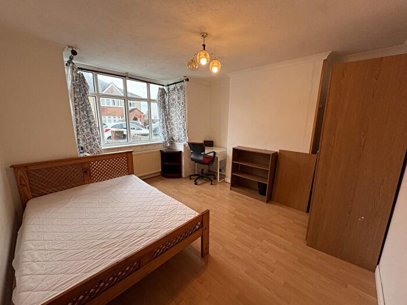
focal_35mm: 14
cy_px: 152
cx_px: 204
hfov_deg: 102.1
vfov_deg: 85.7
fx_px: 165
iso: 125
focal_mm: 2.22
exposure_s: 1/99
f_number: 2.2
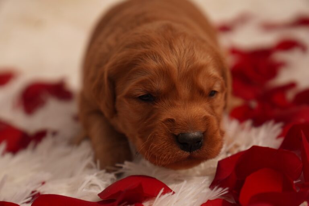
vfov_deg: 15.4
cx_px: 154
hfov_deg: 23.0
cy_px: 103
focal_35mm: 88
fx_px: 760
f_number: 3.2
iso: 50
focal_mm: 59
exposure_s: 1/2000
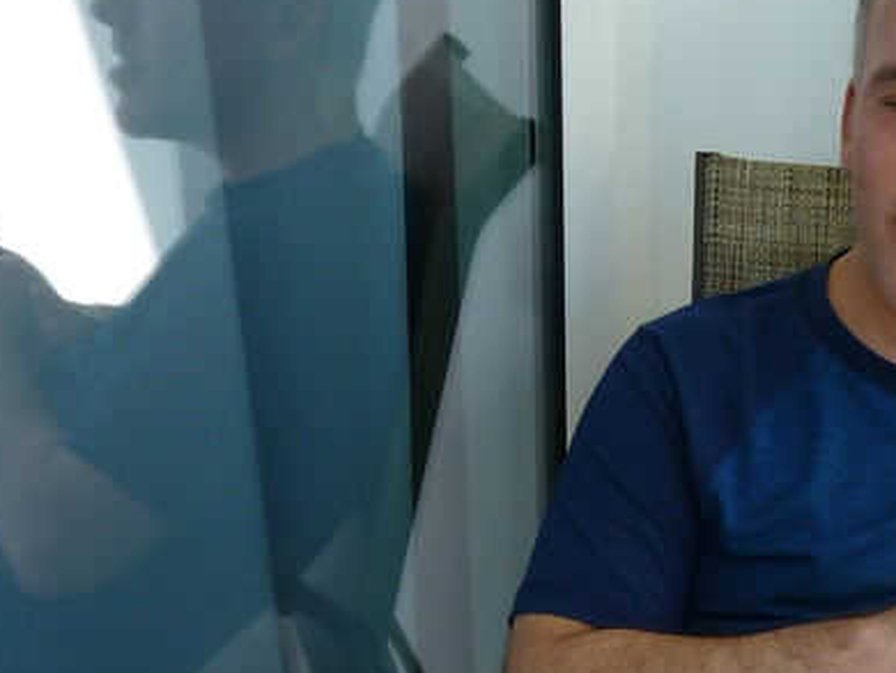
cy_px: 905
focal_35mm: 82
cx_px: 719
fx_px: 2124
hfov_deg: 23.5
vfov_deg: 16.8
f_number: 3.3
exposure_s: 1/250
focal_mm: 4.5
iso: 80
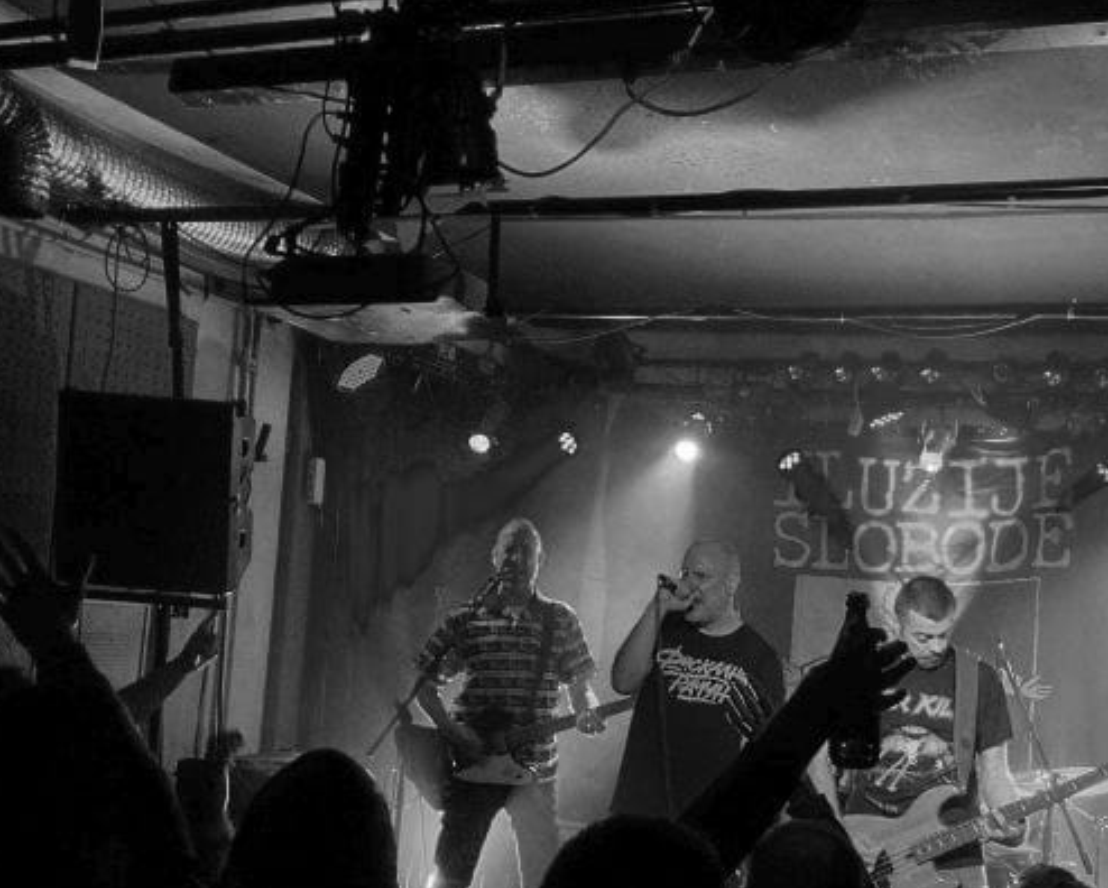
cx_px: 597
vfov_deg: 31.9
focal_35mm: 47
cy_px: 596
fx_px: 1542
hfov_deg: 39.5
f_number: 1.8
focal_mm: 3.99
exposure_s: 1/46
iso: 320
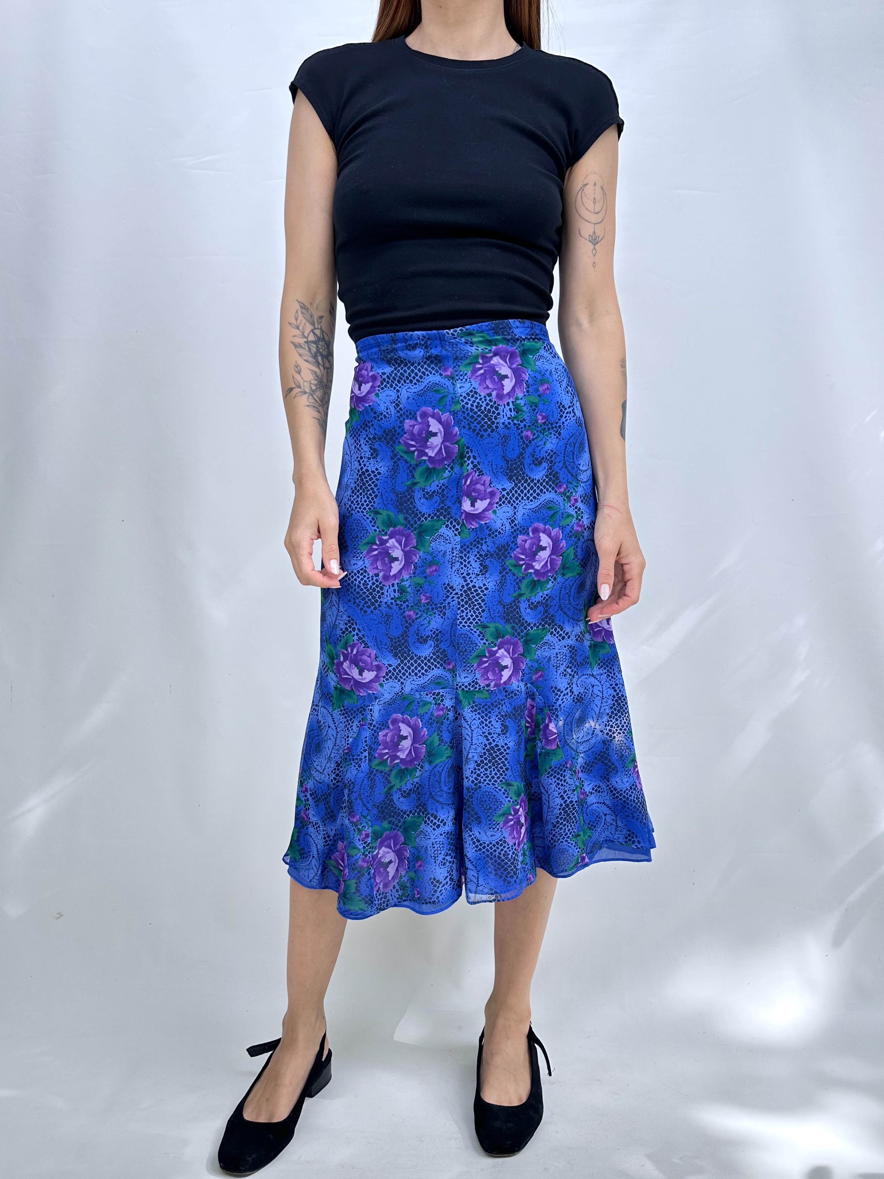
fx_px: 817
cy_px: 590
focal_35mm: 24
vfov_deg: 71.6
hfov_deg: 56.8
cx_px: 442
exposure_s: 1/580
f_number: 1.78
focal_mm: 6.86
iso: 80
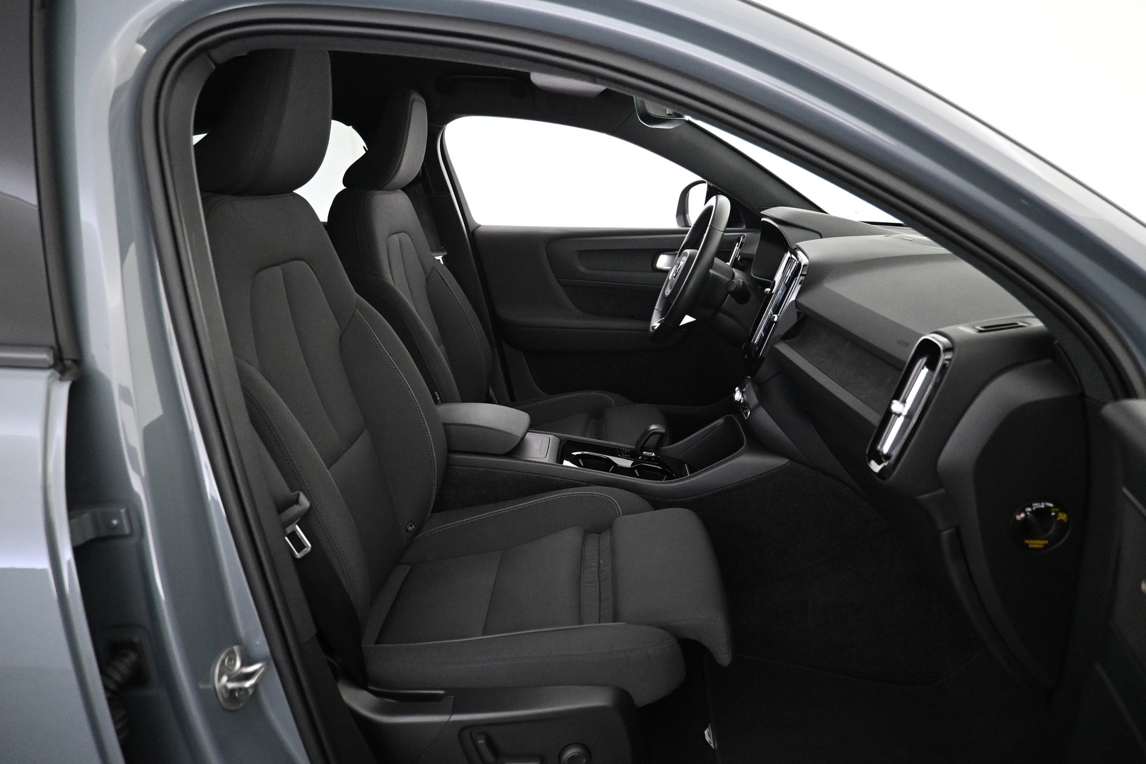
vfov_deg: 53.1
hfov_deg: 73.7
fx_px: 764
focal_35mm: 24
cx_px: 573
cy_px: 382
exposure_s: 1/60
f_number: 3.5
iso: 4000
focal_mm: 16
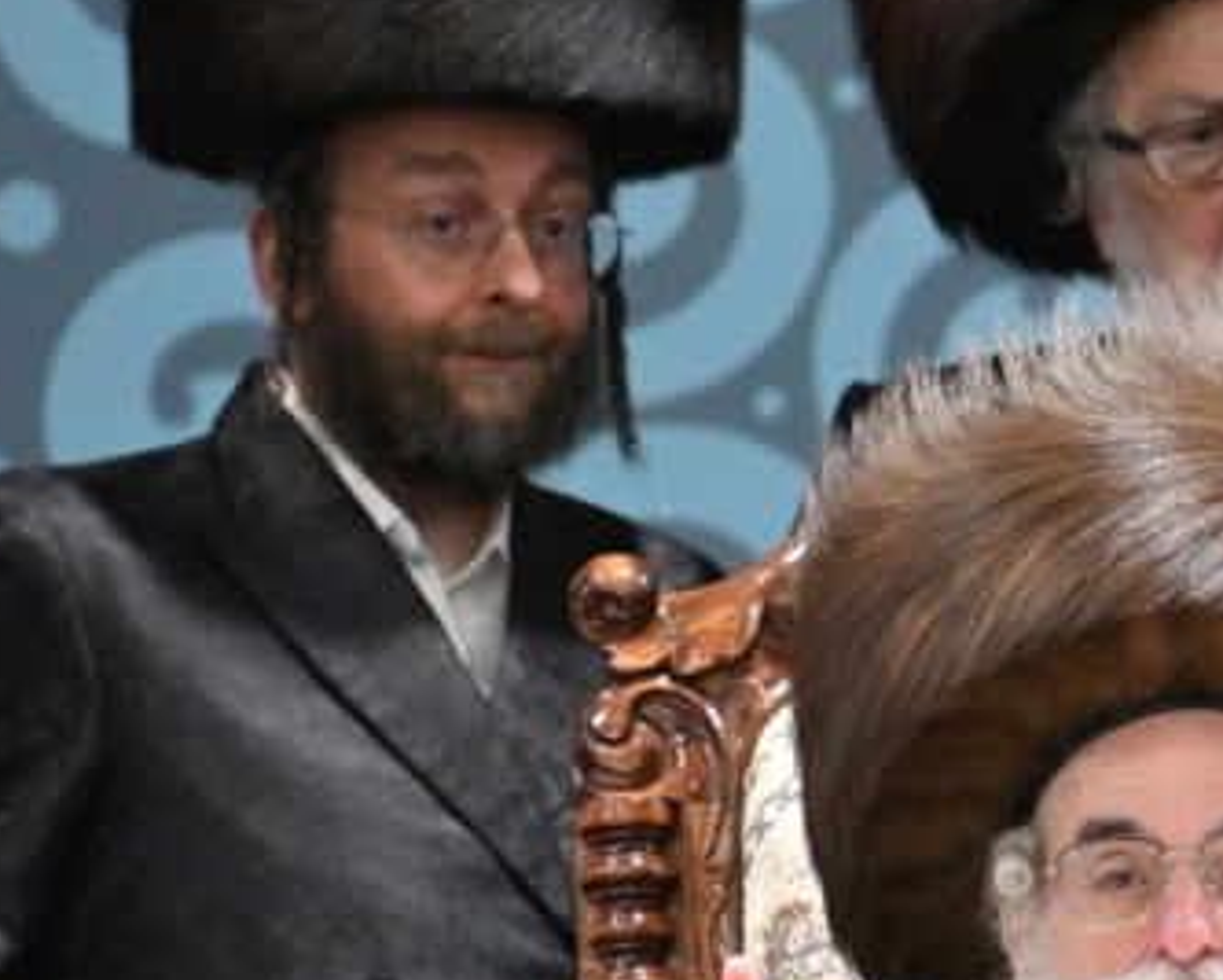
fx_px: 31337
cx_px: 1293
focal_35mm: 865
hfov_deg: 2.2
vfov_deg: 1.8
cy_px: 815
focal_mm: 200
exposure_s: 1/200
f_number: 2.8
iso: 500
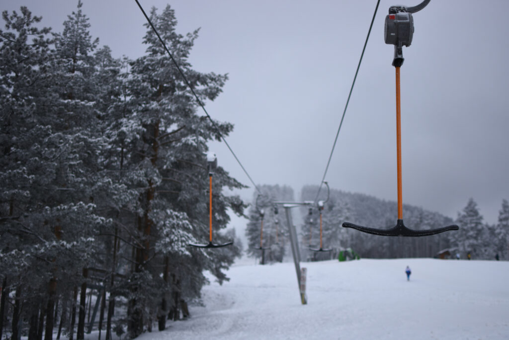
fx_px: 742
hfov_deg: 37.8
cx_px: 254
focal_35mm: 52
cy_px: 170
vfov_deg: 25.8
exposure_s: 1/2000
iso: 100
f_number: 1.8
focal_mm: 35
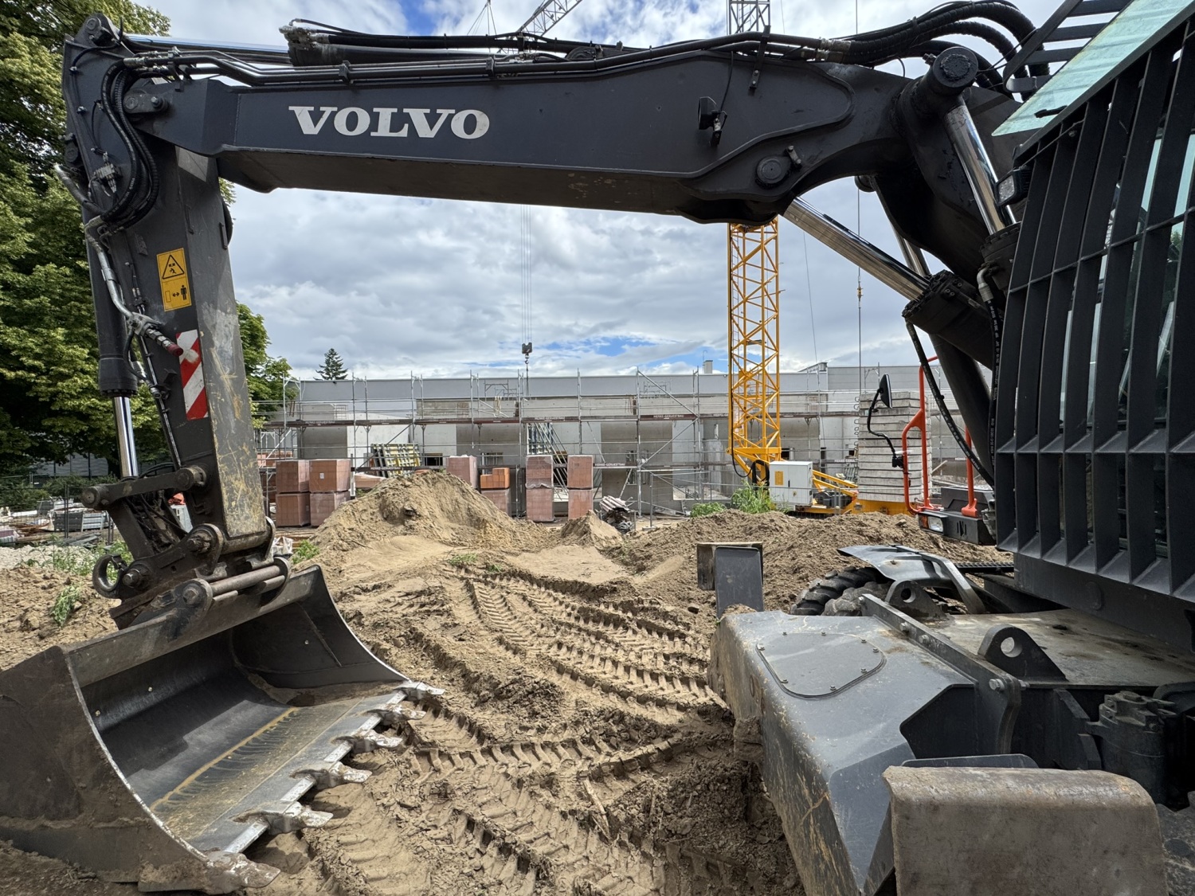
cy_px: 448
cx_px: 598
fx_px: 483
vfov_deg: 85.7
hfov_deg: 102.1
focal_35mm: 14
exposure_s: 1/2208
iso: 50
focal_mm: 2.22
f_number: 2.2
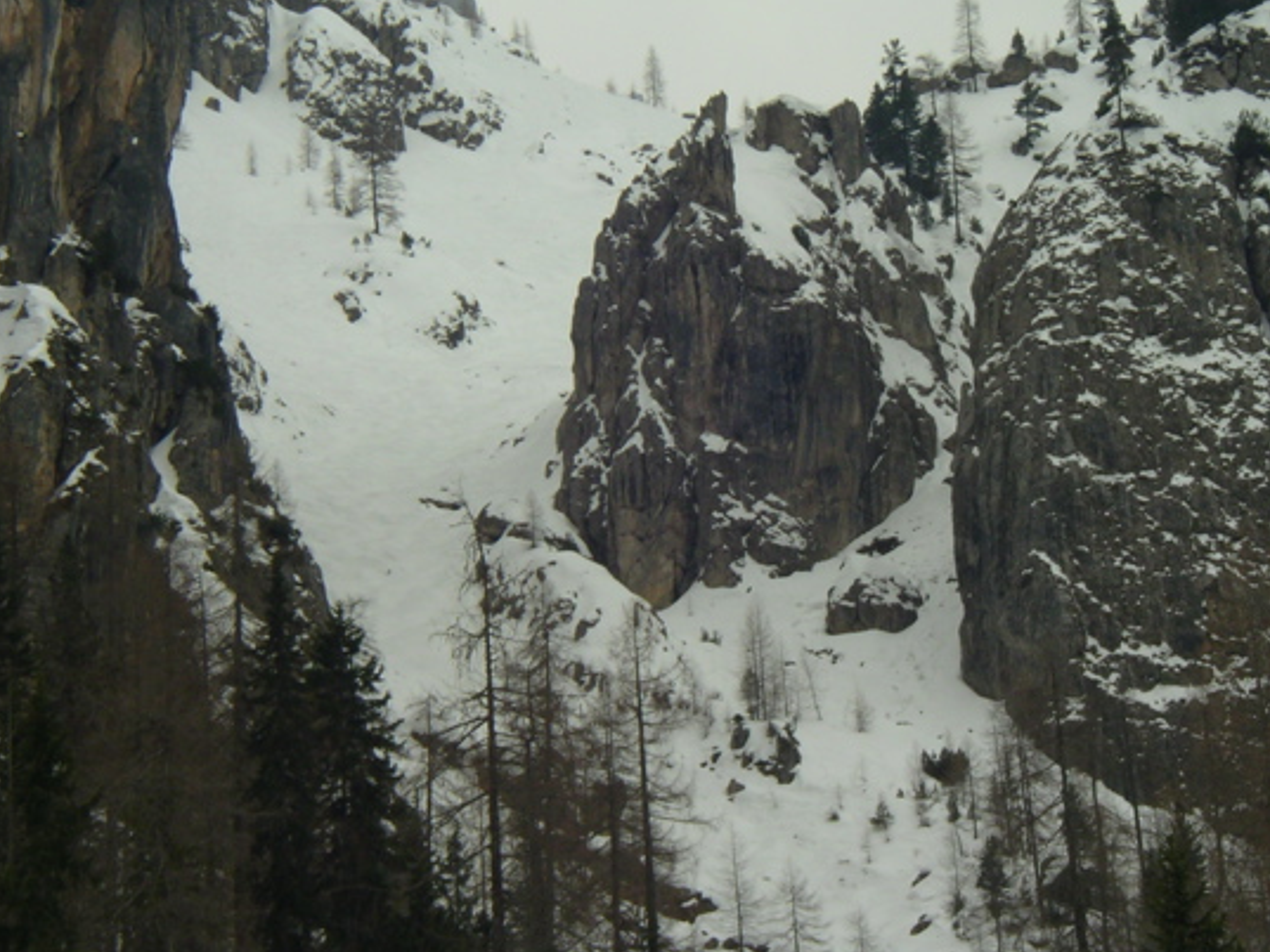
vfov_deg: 12.0
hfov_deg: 15.9
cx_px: 709
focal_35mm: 124
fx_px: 4550
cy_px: 409
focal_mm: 16
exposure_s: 1/125
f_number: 9.6
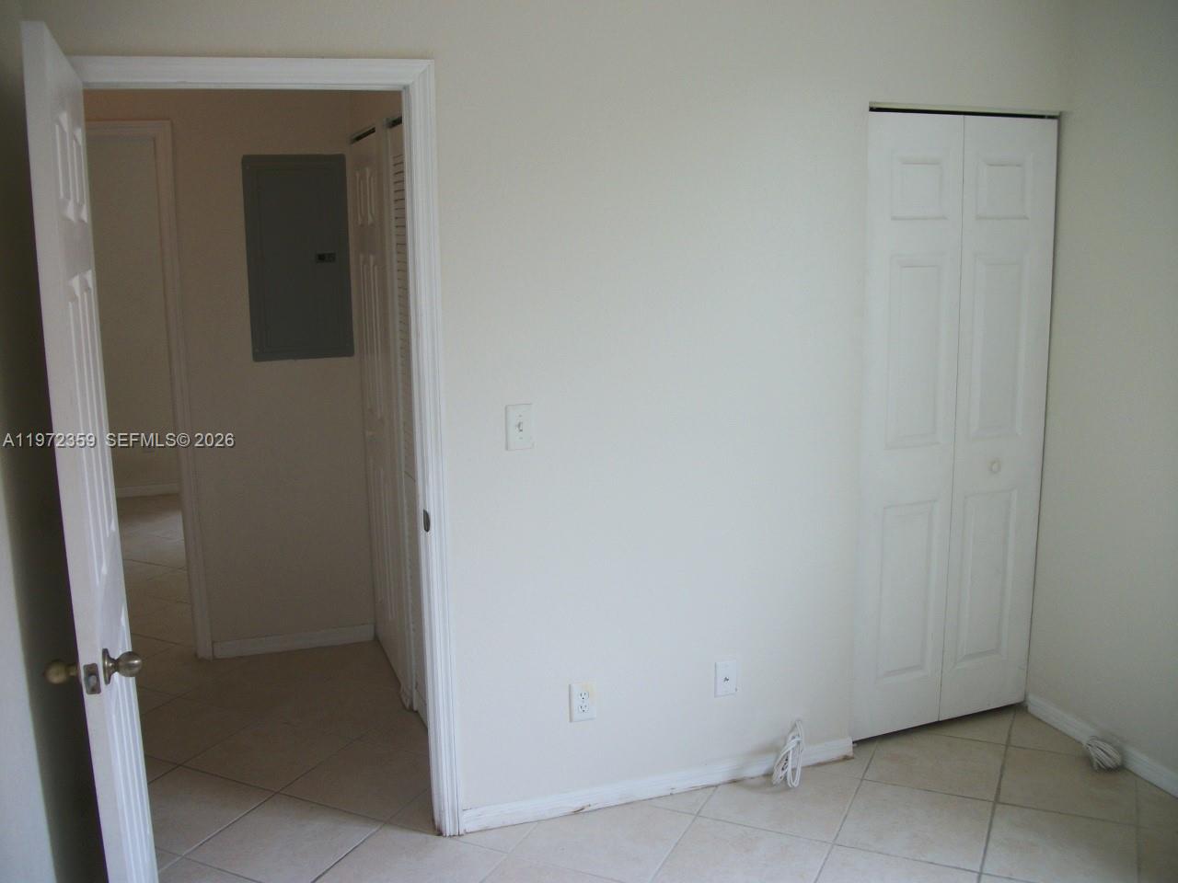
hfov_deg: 56.8
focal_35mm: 32
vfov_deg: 44.2
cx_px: 589
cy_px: 442
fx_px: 1089
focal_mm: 5.7
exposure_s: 1/60
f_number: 2.9
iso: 80
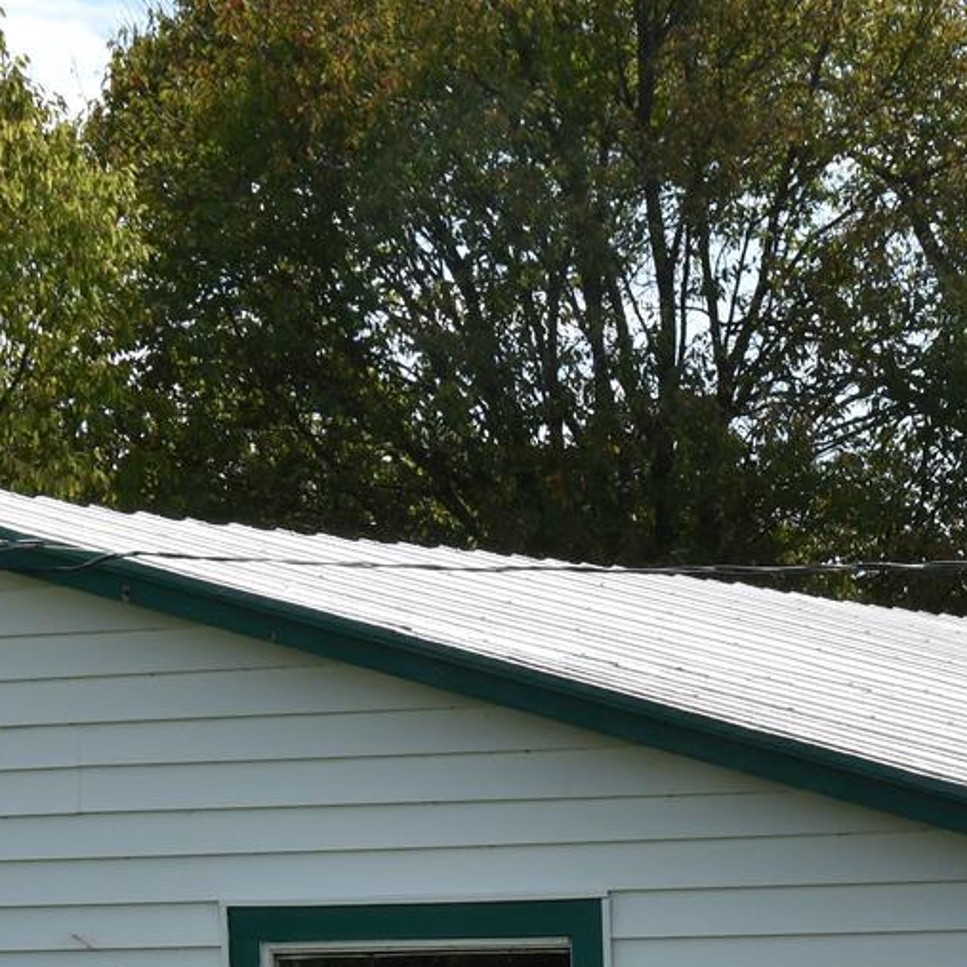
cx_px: 648
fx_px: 4235
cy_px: 1136
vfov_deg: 12.7
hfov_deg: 13.0
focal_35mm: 134
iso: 180
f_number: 8
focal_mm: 26
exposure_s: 1/500
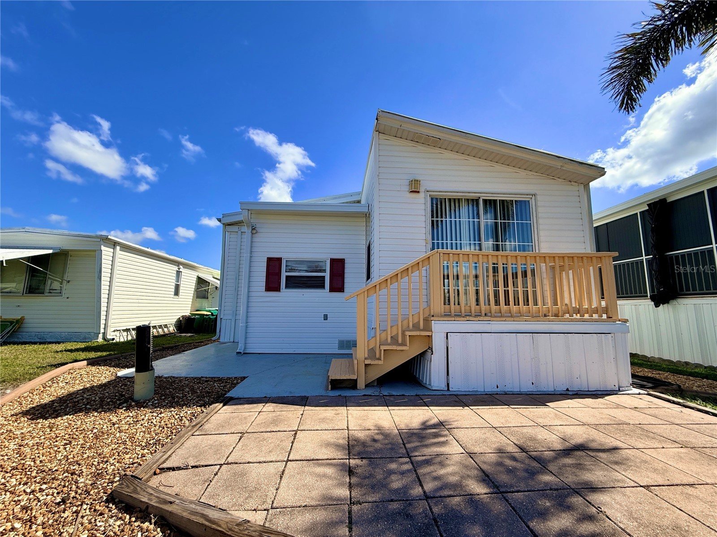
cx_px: 358
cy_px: 268
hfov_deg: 102.1
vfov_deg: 85.7
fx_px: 290
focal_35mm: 14
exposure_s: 1/2024
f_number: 2.2
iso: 50
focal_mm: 2.22
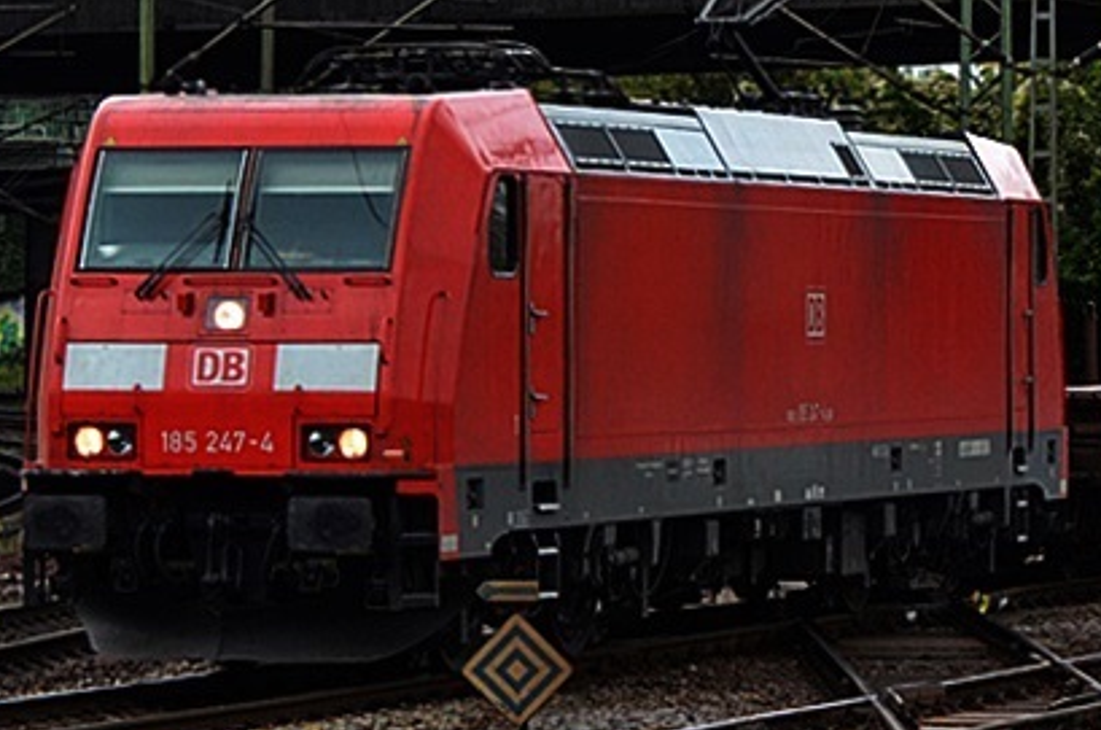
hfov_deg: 8.3
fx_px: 7570
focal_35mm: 248
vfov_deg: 5.5
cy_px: 423
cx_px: 525
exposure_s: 1/500
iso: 1000
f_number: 5.3
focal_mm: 66
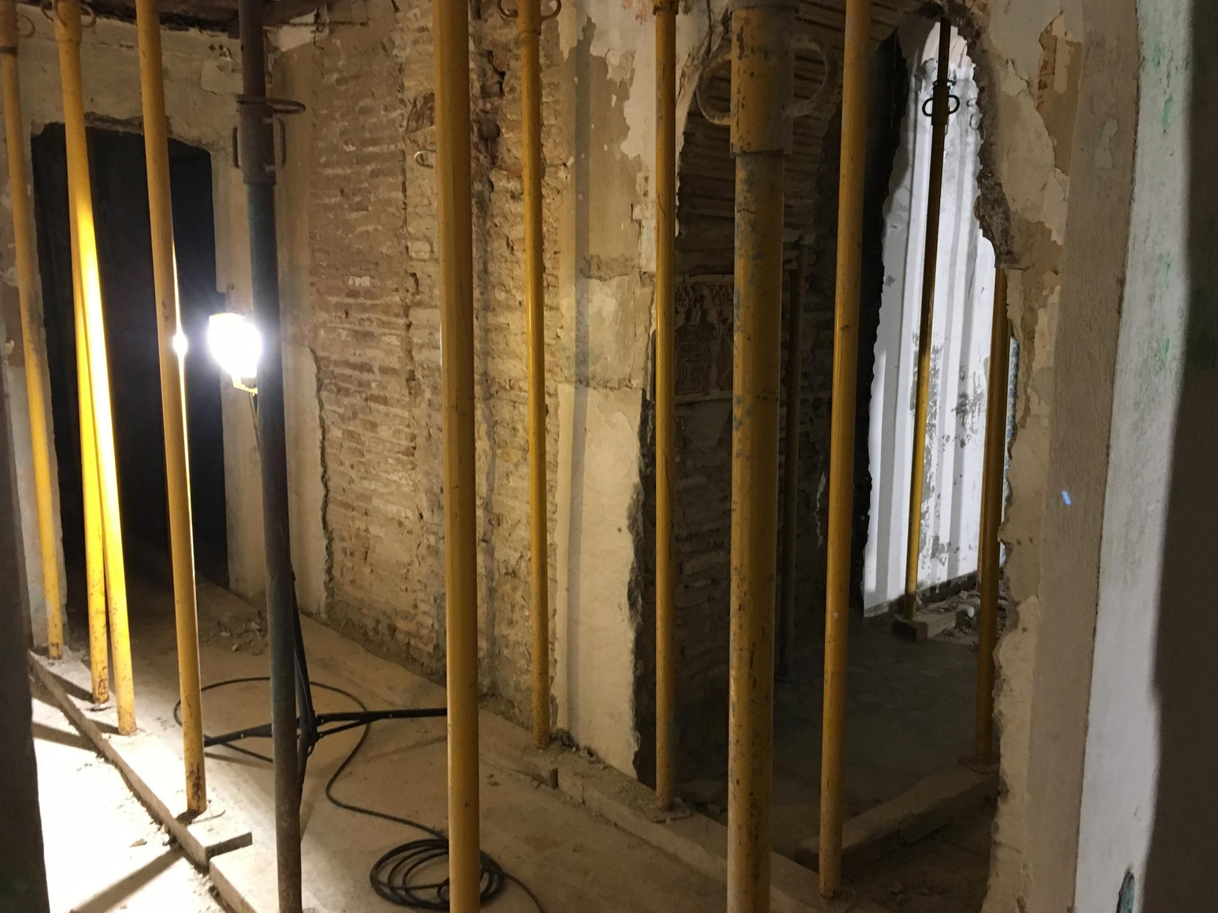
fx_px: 1055
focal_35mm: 30
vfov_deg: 46.8
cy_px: 455
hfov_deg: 60.0
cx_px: 620
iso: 200
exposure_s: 1/20
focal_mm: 4.15
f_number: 2.2
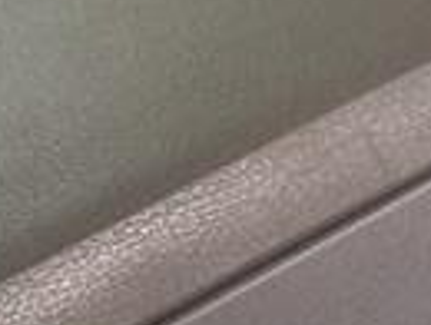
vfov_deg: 5.5
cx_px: 1492
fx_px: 3231
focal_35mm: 259
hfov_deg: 6.6
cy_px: -478
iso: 64
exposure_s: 1/60
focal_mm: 4.13
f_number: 2.4
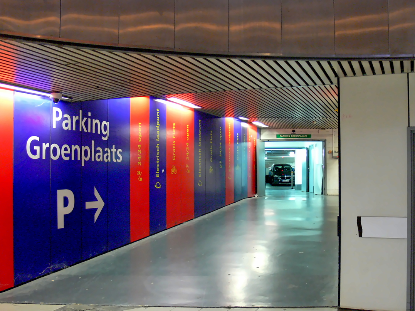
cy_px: 170
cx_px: 203
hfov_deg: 47.9
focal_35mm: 39
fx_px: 467
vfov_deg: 36.8
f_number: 2.8
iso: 200
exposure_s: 1/5
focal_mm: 7.4
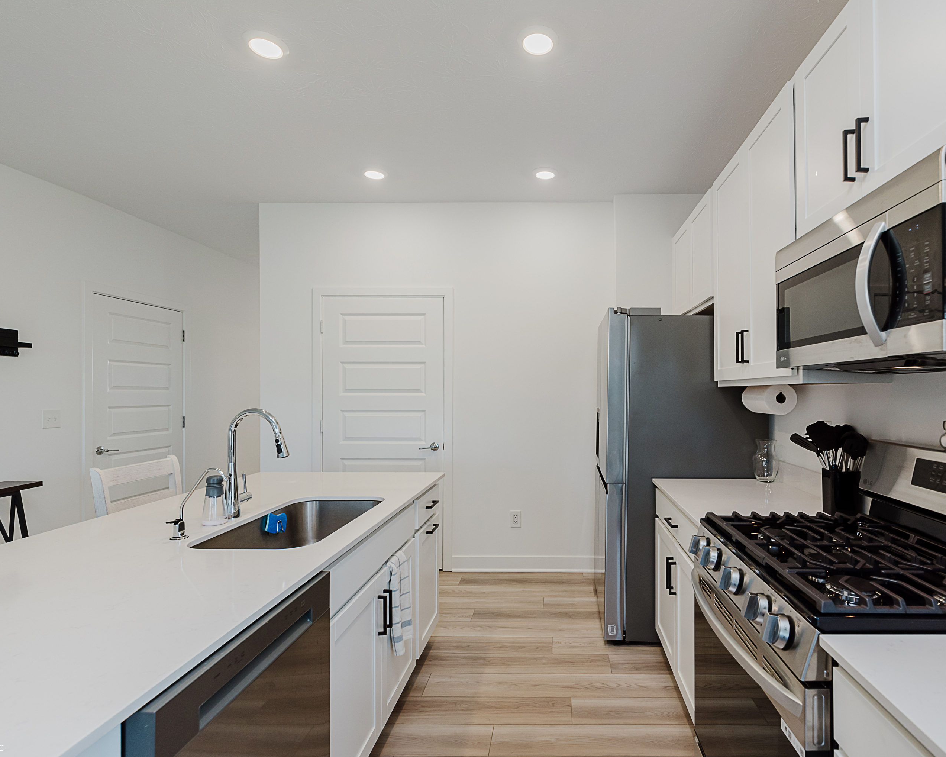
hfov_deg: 89.4
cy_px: 380
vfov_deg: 77.0
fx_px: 476
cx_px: 520
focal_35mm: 17
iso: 320
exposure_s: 1/100
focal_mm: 15
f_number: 5.6
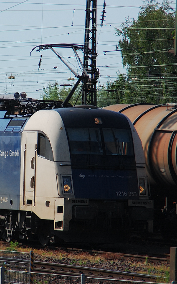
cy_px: 142
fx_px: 3560
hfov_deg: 2.8
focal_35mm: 461
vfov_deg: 4.6
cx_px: 35
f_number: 8
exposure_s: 1/640
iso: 200
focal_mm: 200
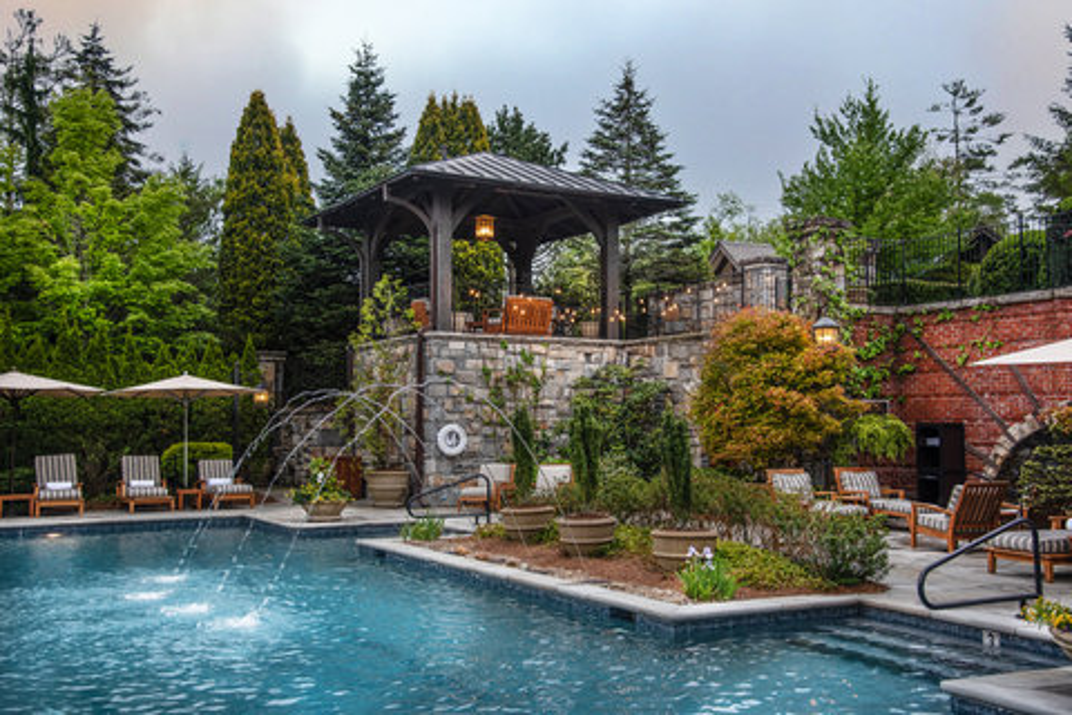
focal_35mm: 38
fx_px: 1131
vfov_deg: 35.1
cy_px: 358
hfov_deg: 50.7
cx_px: 536
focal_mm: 38
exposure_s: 1/125
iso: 640
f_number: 4.5
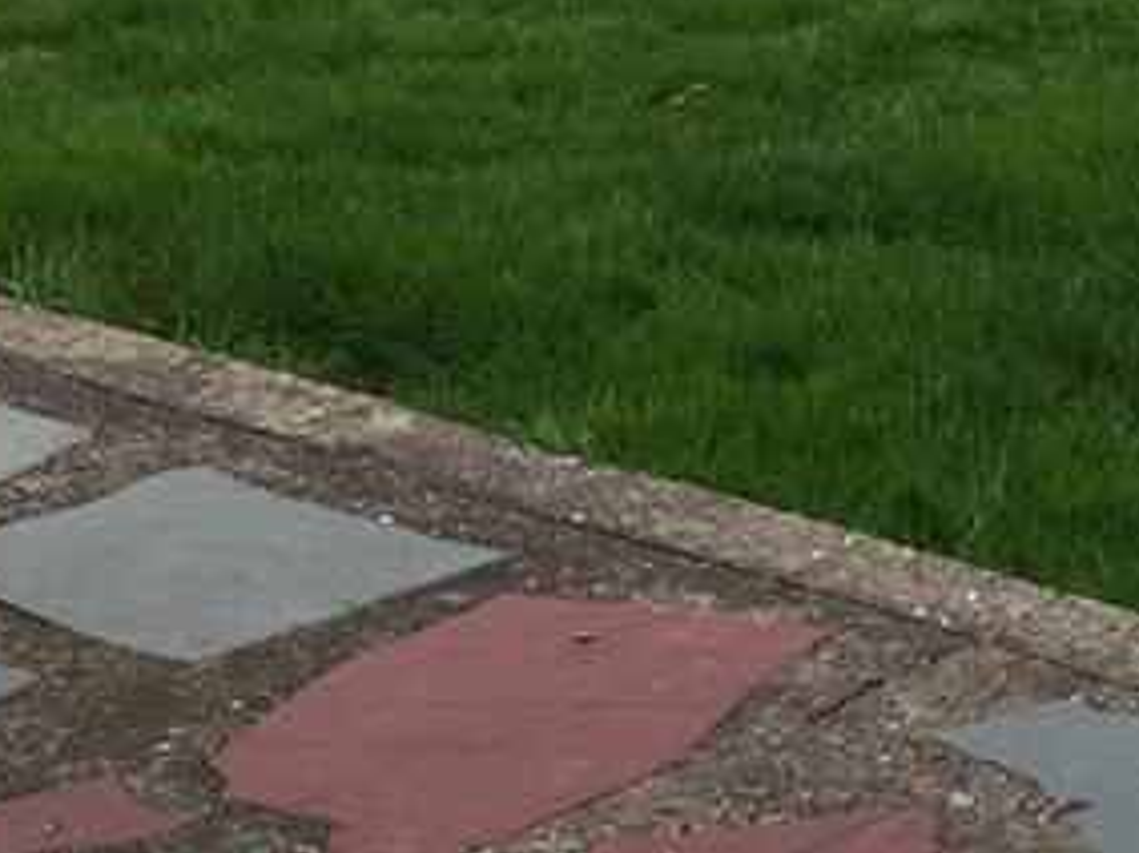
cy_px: 20
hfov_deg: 18.0
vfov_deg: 13.9
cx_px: 1296
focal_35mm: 105
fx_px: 3453
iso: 40
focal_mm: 4.15
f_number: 2.2
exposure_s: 1/60
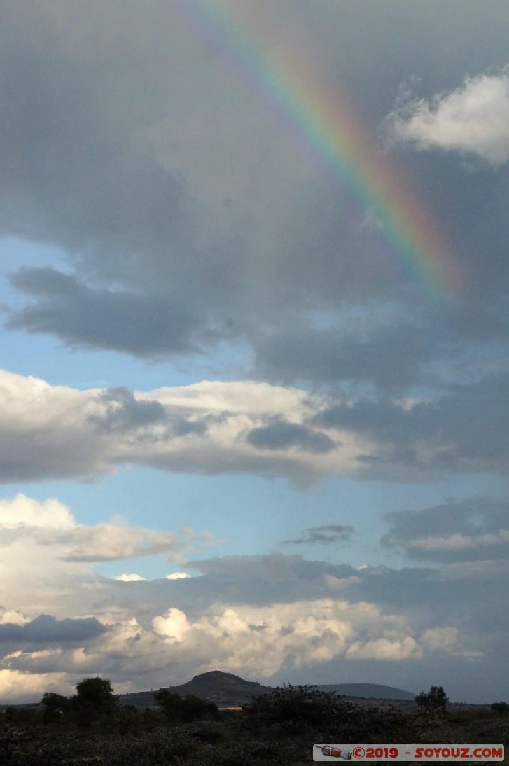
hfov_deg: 13.0
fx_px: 2232
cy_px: 383
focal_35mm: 105
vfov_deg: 19.5
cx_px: 254
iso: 1600
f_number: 14
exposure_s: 1/1250
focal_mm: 70
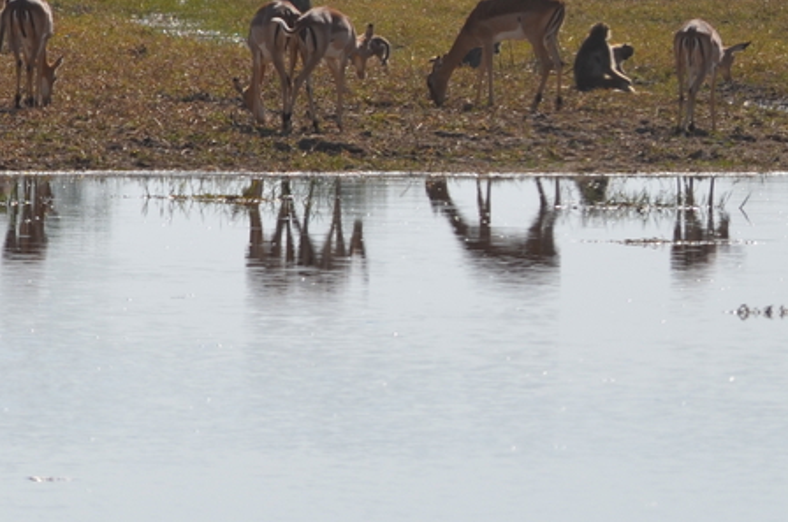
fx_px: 16868
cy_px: 86
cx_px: -250
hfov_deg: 2.7
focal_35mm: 772
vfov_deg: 1.8
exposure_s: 1/1000
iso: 200
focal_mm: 180
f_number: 8
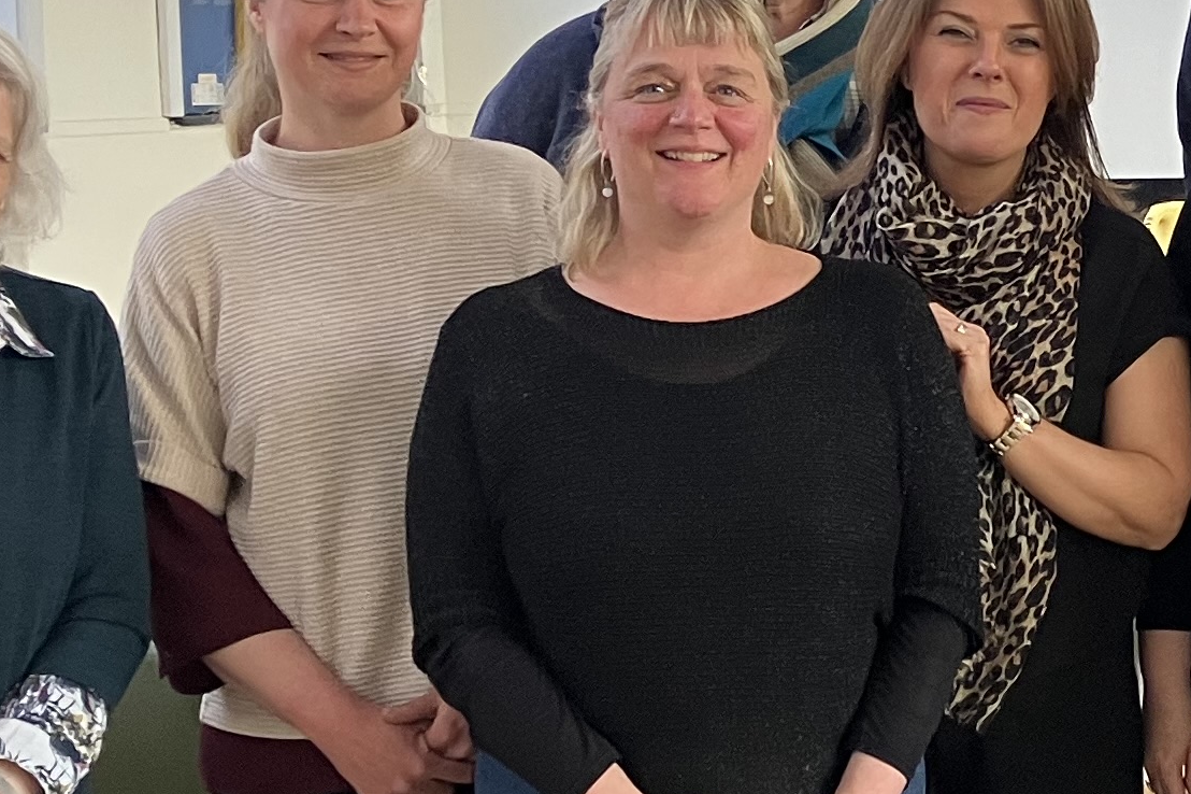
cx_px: 1407
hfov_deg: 18.3
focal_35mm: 106
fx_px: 3506
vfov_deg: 12.9
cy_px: 452
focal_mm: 3.99
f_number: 1.8
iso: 80
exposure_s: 1/67
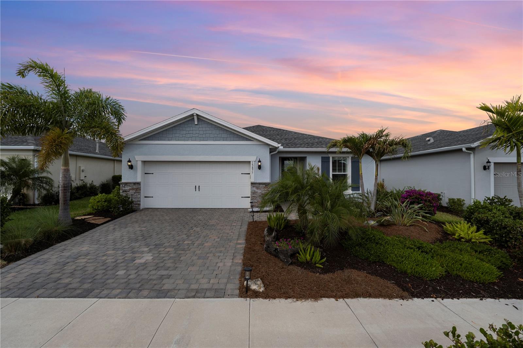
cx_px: 262
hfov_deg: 100.4
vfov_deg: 77.3
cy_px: 174
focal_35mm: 15
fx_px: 218
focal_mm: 10
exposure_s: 1/800
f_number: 4.5
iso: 100
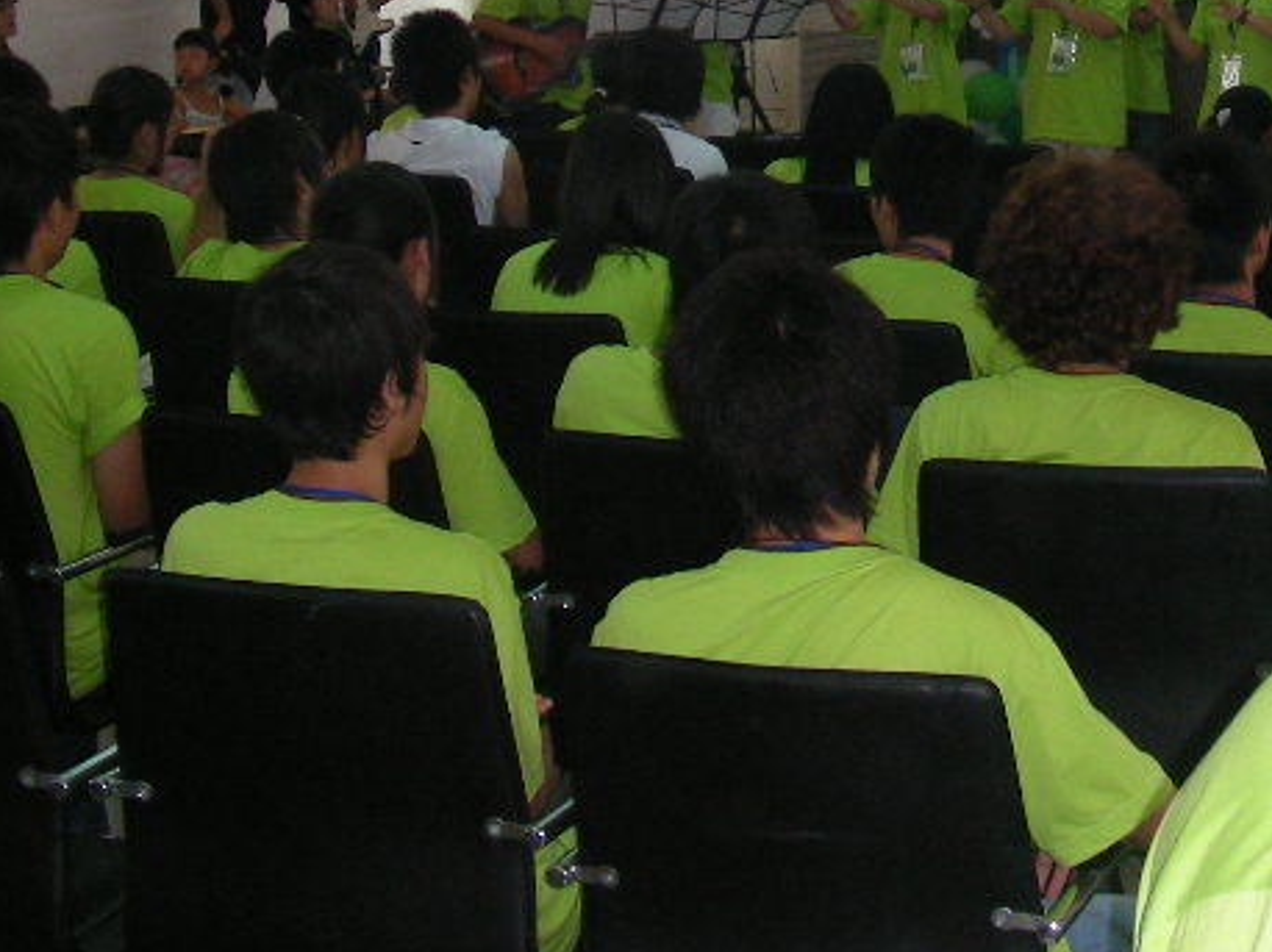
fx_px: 3122
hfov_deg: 22.7
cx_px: 1053
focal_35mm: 85
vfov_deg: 16.9
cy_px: -64
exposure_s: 1/60
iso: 154
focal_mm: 6.3
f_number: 3.5
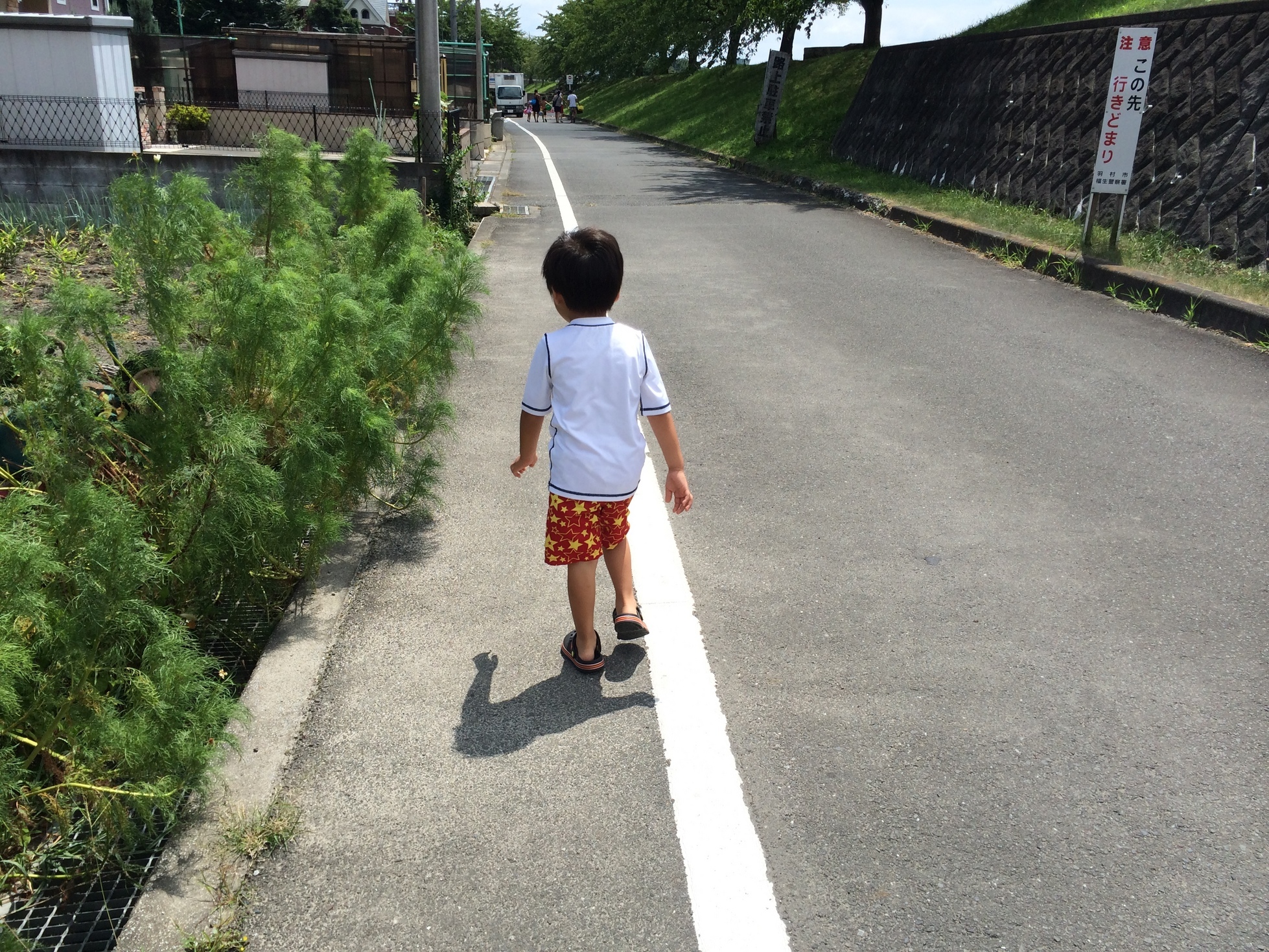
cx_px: 634
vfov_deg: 46.8
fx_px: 1100
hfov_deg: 60.0
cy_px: 476
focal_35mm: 30
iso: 32
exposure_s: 1/1866
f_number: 2.2
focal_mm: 4.12
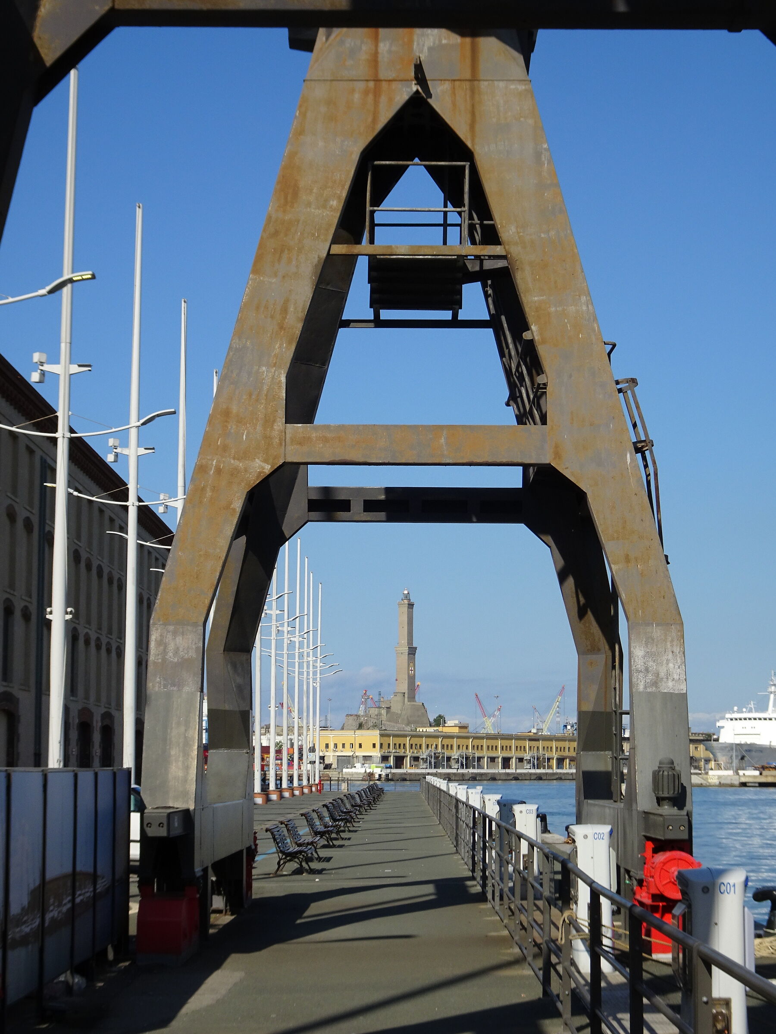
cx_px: 388
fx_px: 1913
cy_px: 517
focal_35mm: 64
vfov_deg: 30.3
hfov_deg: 22.9
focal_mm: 10.95
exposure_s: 1/800
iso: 80
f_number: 4.5
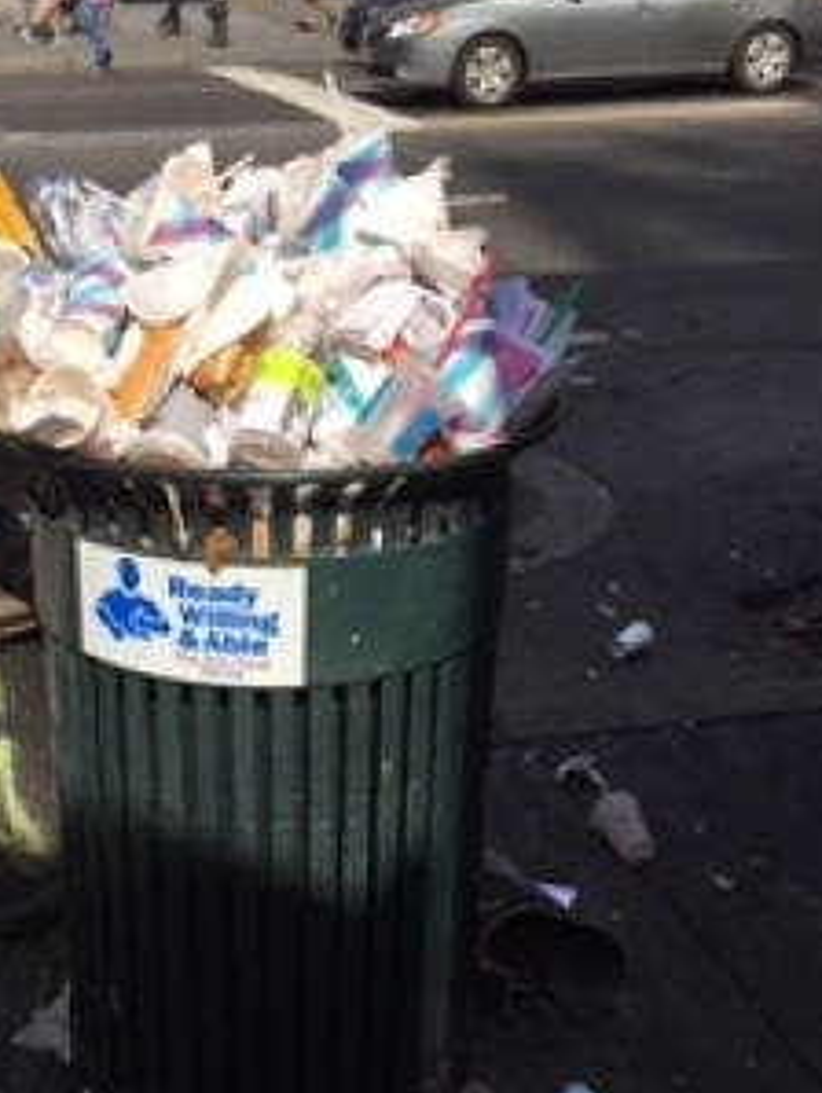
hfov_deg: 34.1
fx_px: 1328
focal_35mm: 42
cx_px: 268
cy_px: 657
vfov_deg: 44.5
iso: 32
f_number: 2.2
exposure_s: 1/2198
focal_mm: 4.15
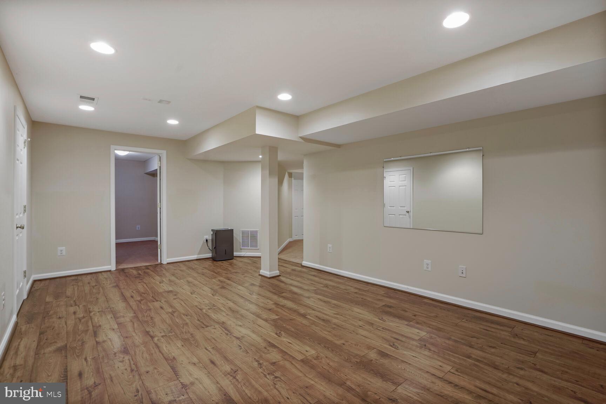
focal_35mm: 16
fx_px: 269
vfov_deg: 73.7
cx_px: 303
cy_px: 202
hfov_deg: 96.7
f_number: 8
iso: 800
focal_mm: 16
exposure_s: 1/3
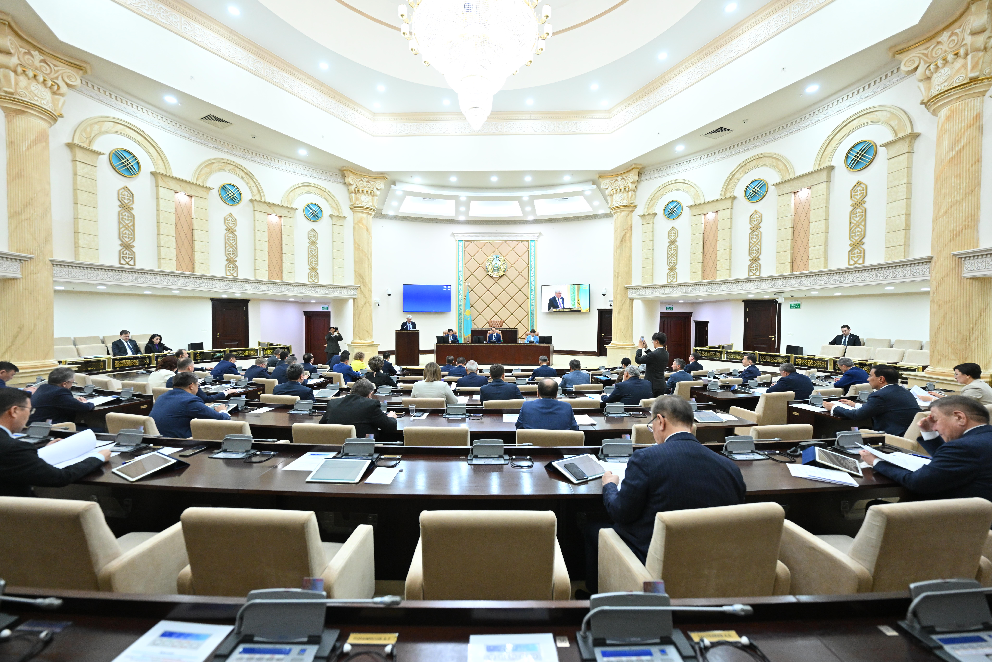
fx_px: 386
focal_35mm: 14
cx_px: 496
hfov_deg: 104.3
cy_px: 331
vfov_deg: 81.2
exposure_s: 1/200
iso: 2000
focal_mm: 14
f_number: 3.2
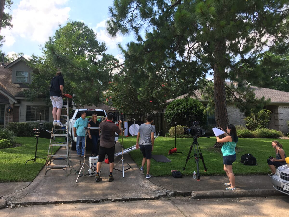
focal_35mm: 29
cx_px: 144
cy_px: 108
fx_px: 242
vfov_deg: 48.2
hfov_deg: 61.7
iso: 25
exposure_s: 1/343
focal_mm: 4.15
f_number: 2.2
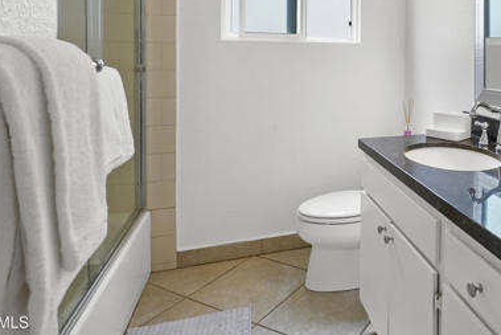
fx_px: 376
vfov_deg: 45.5
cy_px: 66
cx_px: 395
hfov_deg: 62.2
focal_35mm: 27
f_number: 9
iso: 2500
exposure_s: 1/30
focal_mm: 16
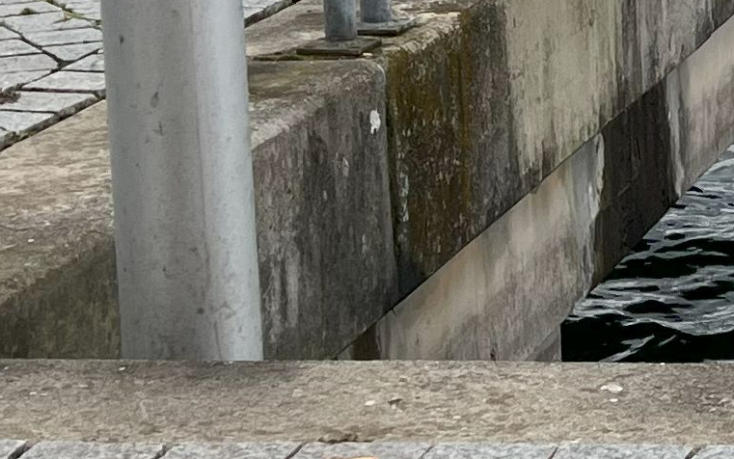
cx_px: 1154
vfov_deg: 8.8
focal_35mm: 146
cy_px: -141
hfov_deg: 13.4
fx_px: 2921
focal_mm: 5.7
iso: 50
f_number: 1.5
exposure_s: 1/709
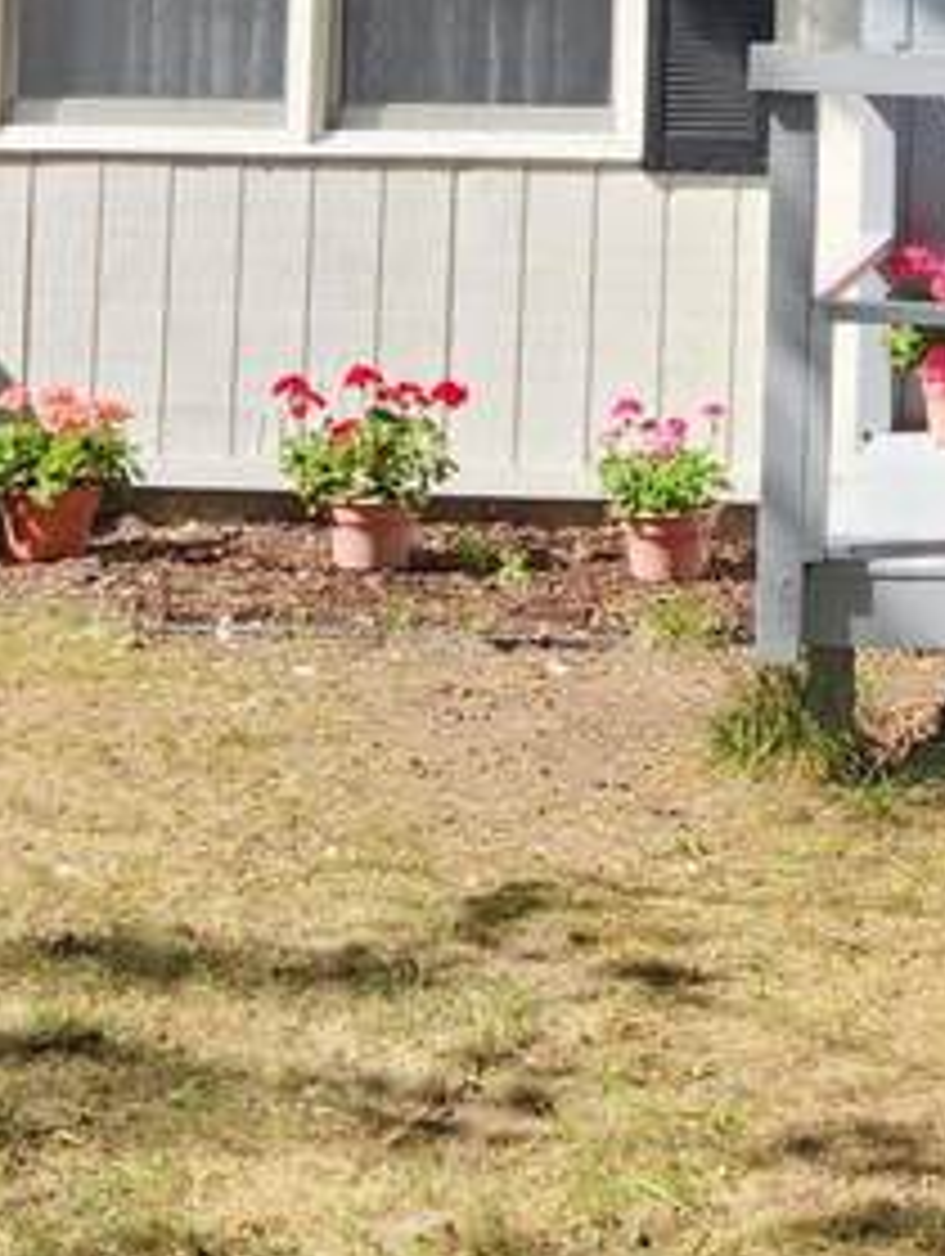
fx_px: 2869
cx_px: 927
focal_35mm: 79
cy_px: -14
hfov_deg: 18.3
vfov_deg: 23.6
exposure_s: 1/756
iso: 20
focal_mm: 5.4
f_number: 1.8
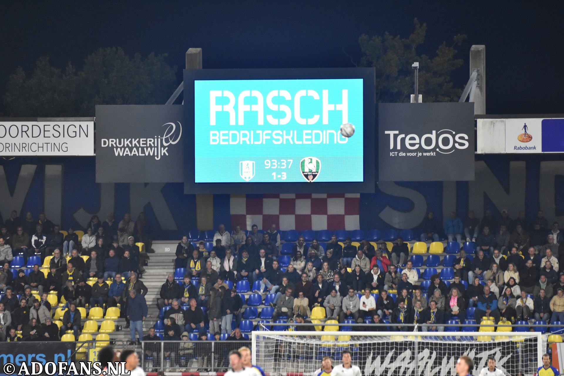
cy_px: 188
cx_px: 282
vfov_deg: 5.1
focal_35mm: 270
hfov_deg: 7.6
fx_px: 4230
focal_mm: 180
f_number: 2.8
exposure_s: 1/500
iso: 2500
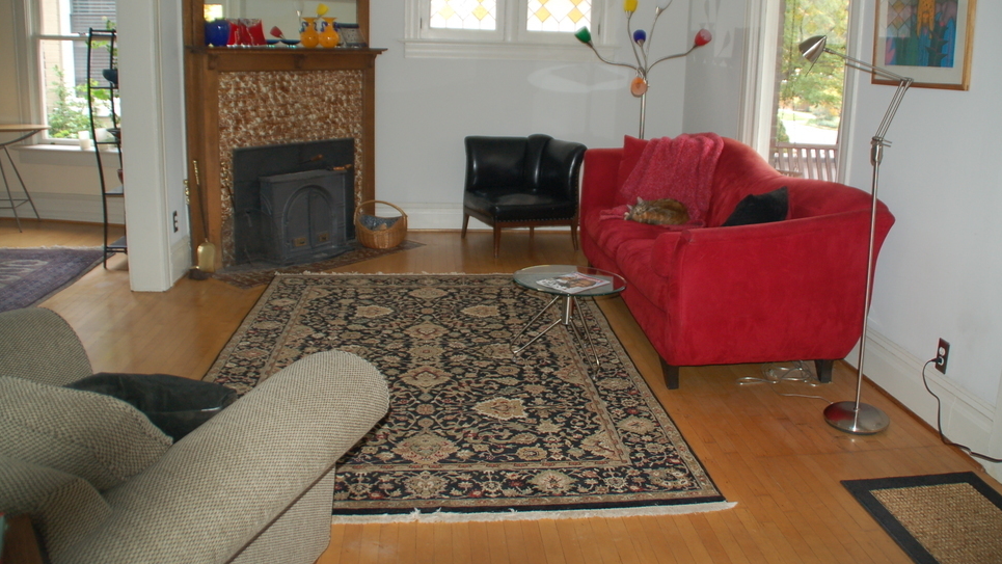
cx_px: 522
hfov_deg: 64.3
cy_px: 211
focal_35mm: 30
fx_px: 797
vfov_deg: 38.7
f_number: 3.5
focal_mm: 18
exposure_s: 1/60
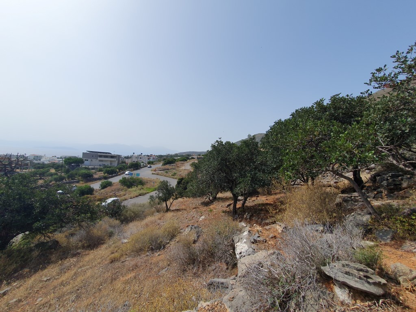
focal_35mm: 13
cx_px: 208
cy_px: 156
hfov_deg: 106.2
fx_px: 156
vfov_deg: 89.9
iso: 50
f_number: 2.2
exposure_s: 1/1736
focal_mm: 1.8
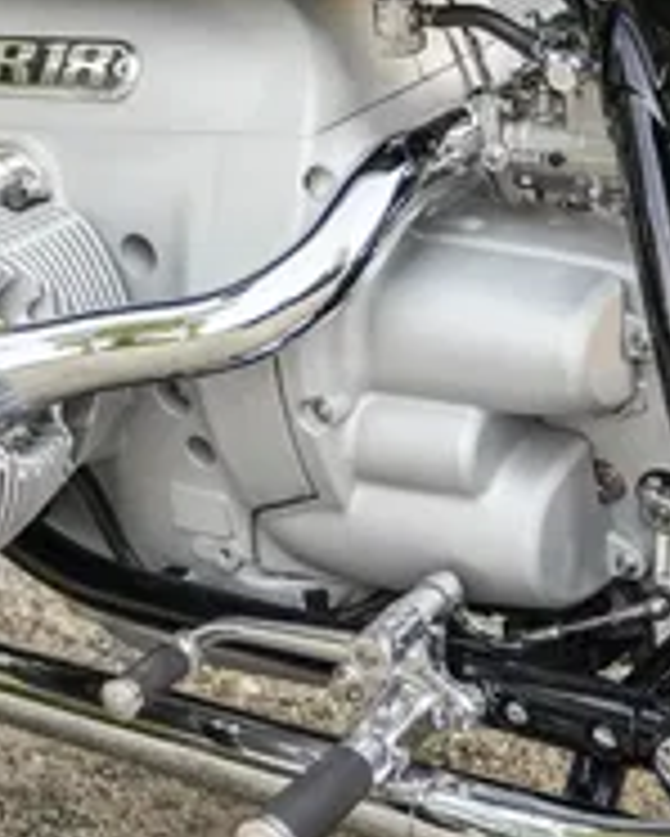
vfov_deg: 18.6
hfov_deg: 14.9
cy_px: 36
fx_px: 2501
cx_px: -63
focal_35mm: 101
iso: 320
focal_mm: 37
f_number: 2.8
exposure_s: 1/60
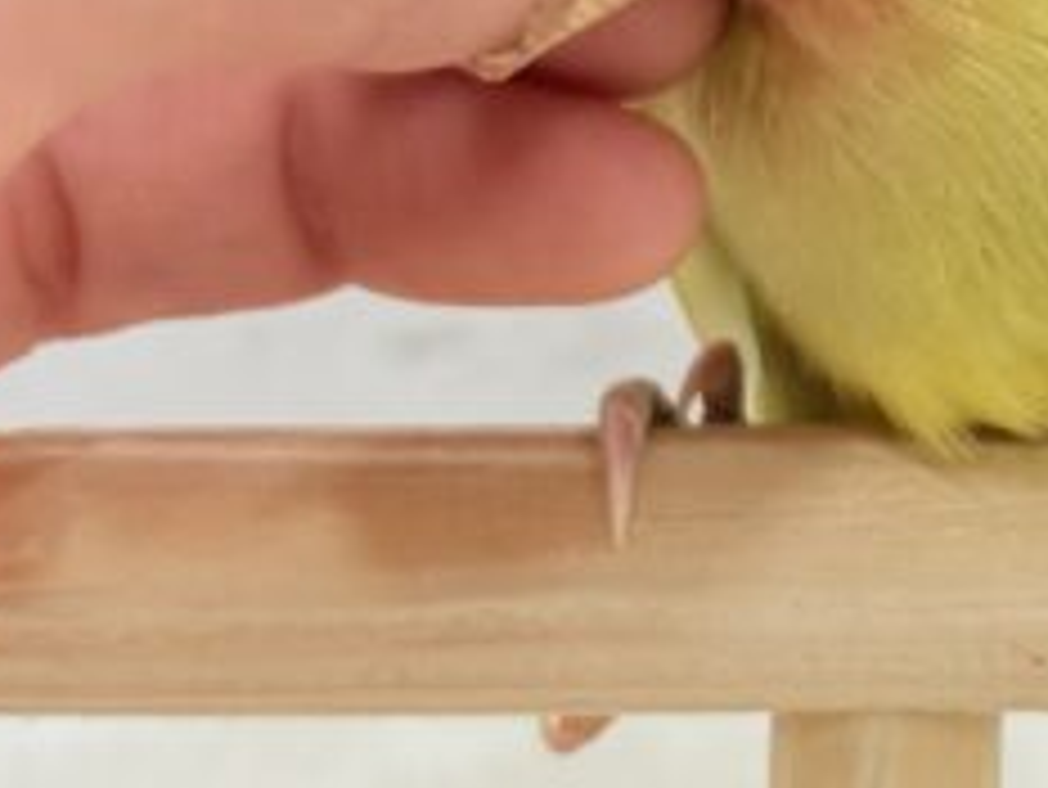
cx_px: 1376
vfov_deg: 10.2
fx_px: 4332
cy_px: -257
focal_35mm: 143
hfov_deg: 13.3
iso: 64
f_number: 1.6
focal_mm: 5.96
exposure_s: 1/100
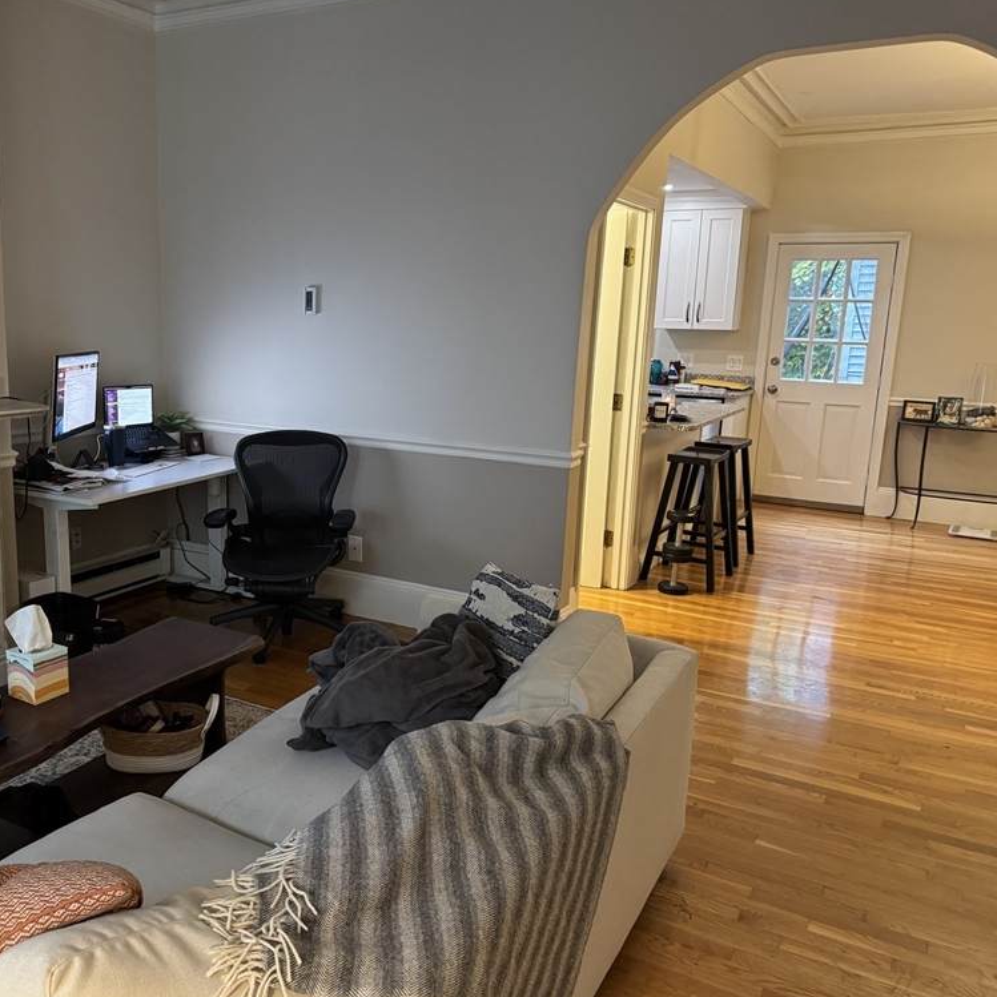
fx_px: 945
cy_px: 497
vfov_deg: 55.6
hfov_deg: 54.8
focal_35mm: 29
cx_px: 358
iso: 640
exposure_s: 1/40
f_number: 1.78
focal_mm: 6.76
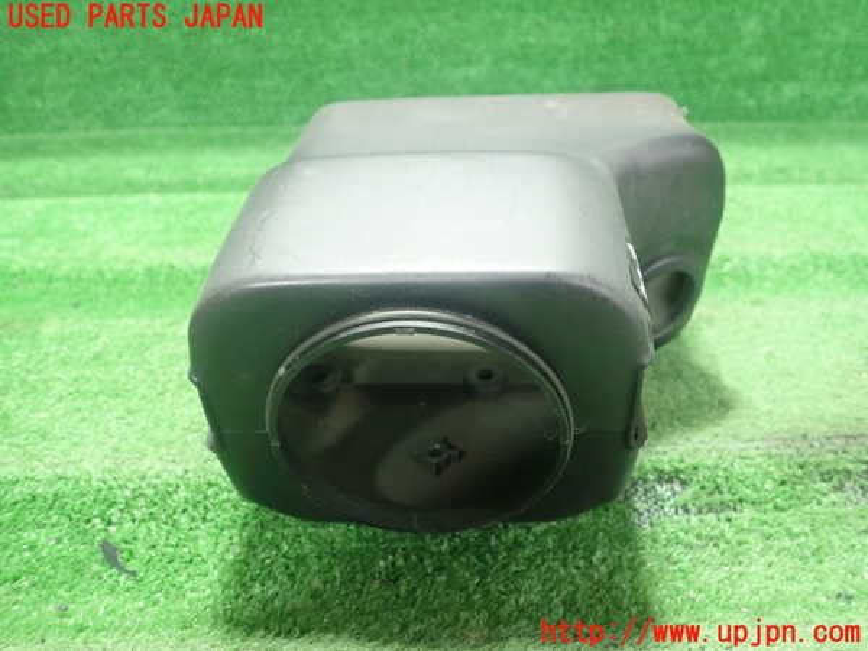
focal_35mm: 30
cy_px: 326
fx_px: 752
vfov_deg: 46.8
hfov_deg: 60.0
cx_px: 434
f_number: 2.3
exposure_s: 1/60
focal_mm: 5.5
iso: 800
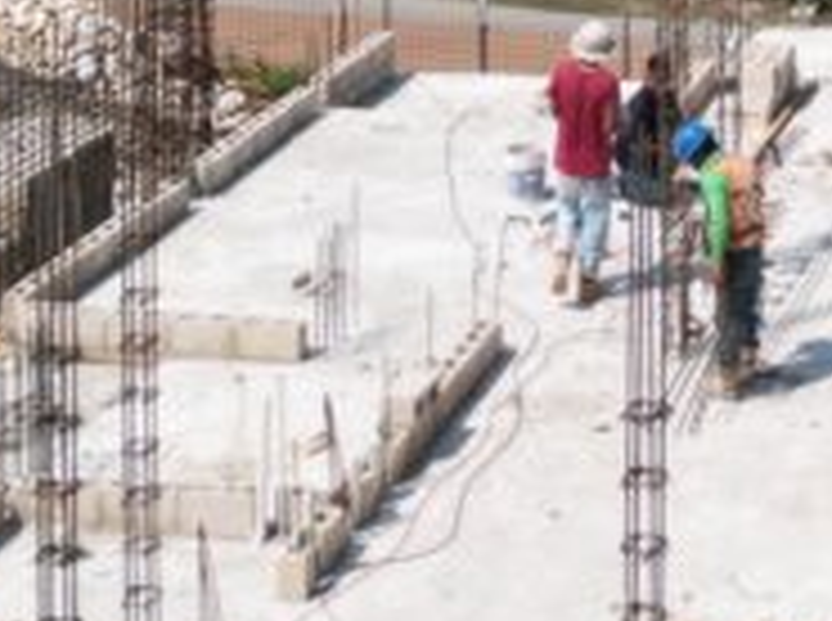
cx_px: 796
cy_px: -634
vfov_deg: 12.4
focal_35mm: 104
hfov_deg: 18.5
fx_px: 2495
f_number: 1.7
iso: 140
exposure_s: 1/120
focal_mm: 6.72
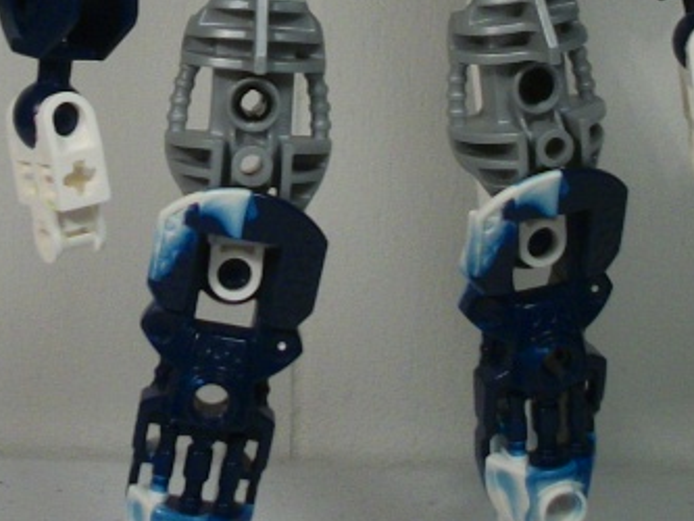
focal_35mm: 123
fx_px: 2467
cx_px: 238
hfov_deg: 16.0
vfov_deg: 11.8
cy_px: -75
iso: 80
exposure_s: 1/80
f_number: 2.9
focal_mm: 5.7
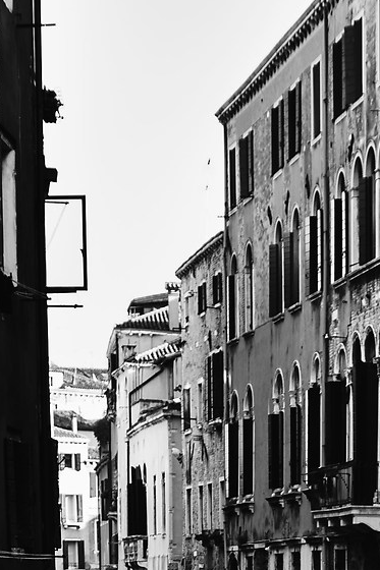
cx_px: 452
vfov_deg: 12.2
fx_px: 2376
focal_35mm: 150
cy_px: 1129
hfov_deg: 9.0
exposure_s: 1/400
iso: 100
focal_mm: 35
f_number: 2
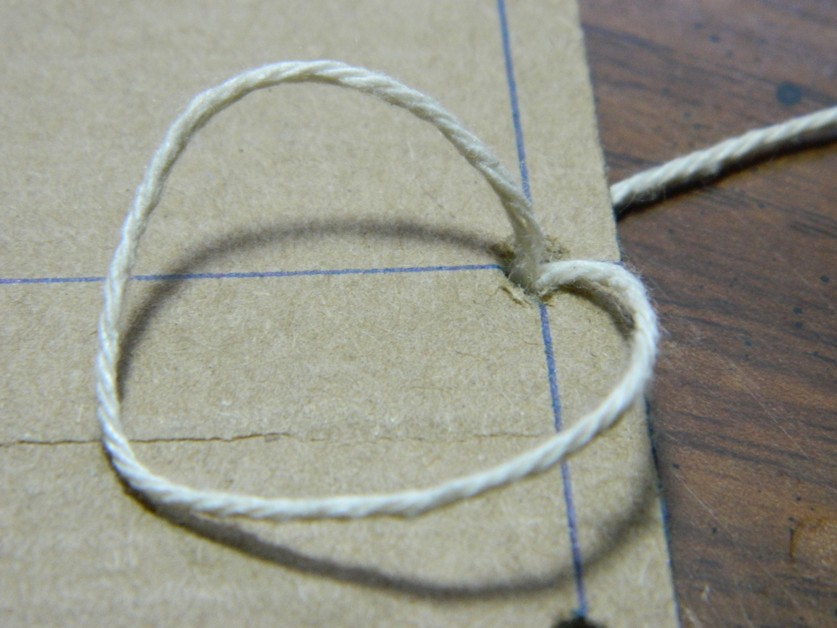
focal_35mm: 103
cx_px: 418
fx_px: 2490
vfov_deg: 14.4
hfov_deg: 19.1
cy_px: 314
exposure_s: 1/60
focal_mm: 18.6
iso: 400
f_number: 4.5
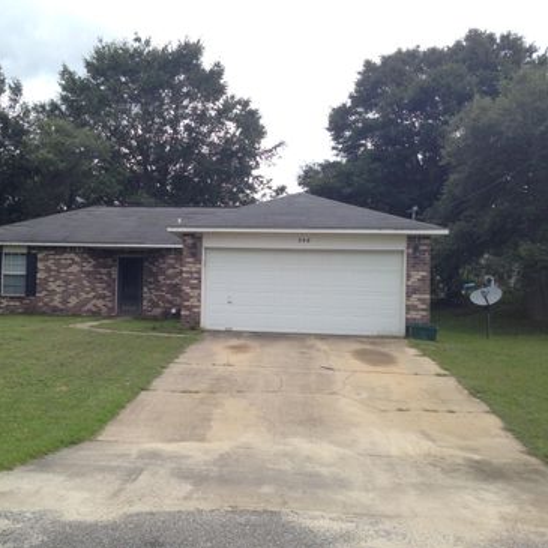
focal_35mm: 40
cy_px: 272
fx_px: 716
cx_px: 180
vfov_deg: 41.9
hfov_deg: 41.3
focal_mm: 4.12
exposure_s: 1/357
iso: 50
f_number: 2.4
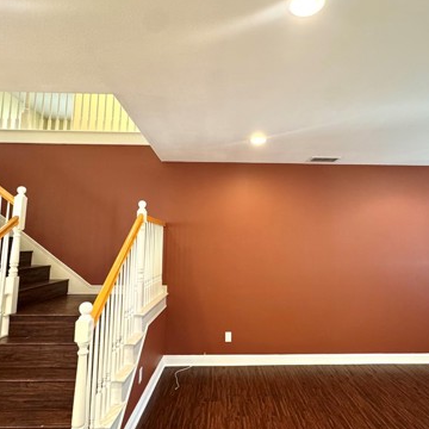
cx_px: 236
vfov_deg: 69.6
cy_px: 206
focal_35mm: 22
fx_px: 308
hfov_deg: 69.5
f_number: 2.2
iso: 400
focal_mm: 2.22
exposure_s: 1/60
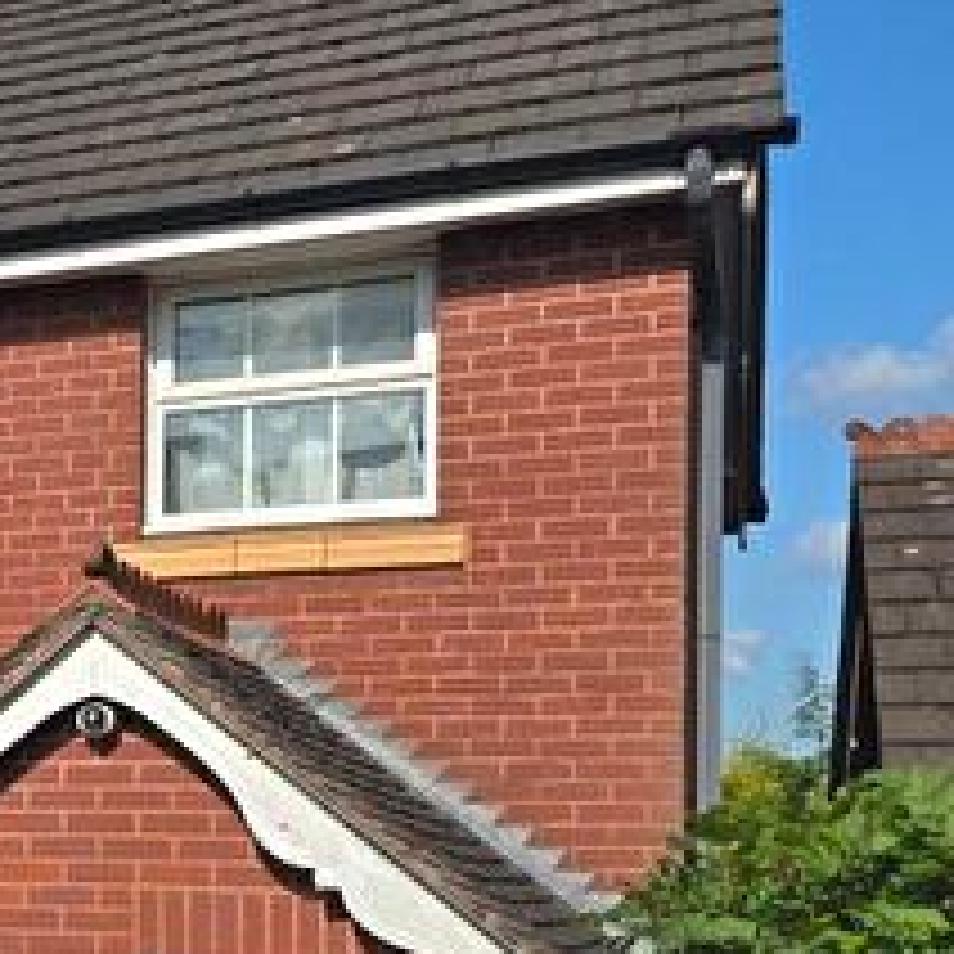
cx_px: -495
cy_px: 803
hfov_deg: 21.4
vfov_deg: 25.2
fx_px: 2089
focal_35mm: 67
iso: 12
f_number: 1.7
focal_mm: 6.3
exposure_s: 1/1024
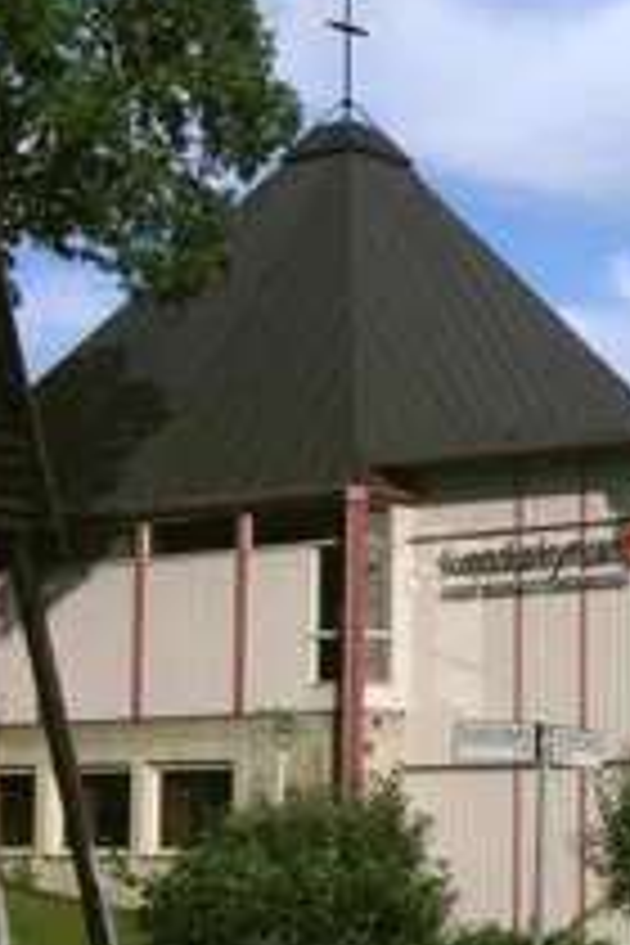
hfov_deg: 13.5
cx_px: 693
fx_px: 2599
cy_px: 468
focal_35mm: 99
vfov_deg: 20.6
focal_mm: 8.4
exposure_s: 1/750
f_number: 3.4
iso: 50
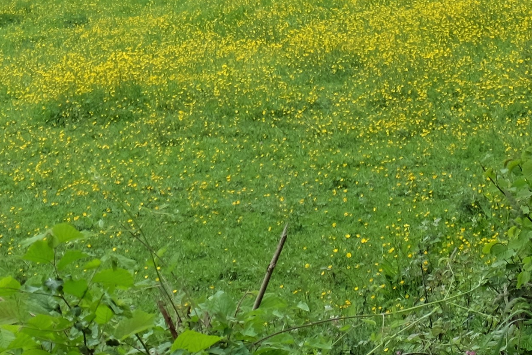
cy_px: -315
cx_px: 101
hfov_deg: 9.3
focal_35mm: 221
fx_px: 3265
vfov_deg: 6.1
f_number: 5.6
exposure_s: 1/220
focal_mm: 37.4
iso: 200
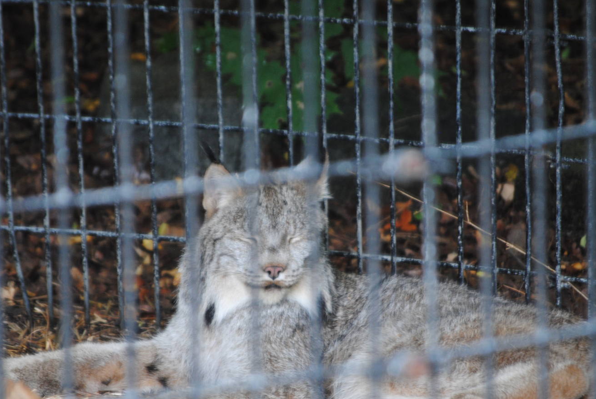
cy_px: 242
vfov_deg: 3.8
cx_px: 295
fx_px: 6067
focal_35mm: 366
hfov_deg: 5.6
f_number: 5.6
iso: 400
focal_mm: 200
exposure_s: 1/20
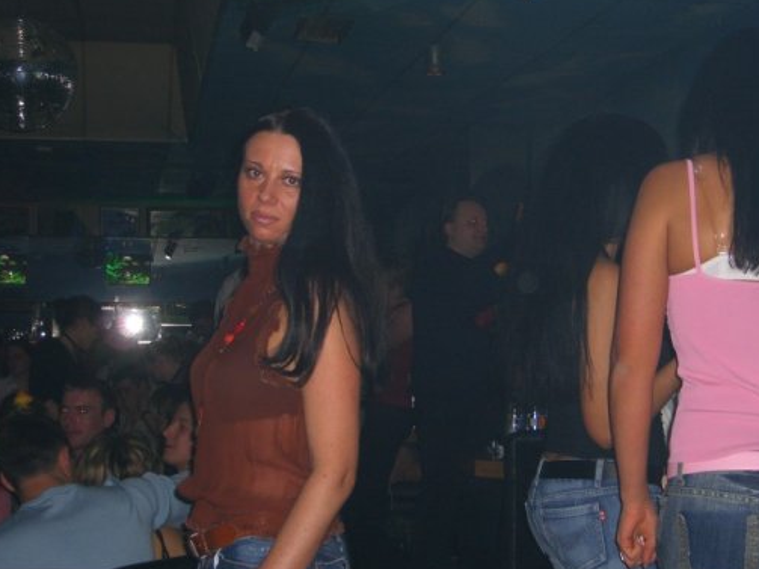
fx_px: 1491
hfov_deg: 28.5
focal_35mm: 68
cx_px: 445
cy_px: 270
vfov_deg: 21.6
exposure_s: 1/60
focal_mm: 11.8
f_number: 3.6
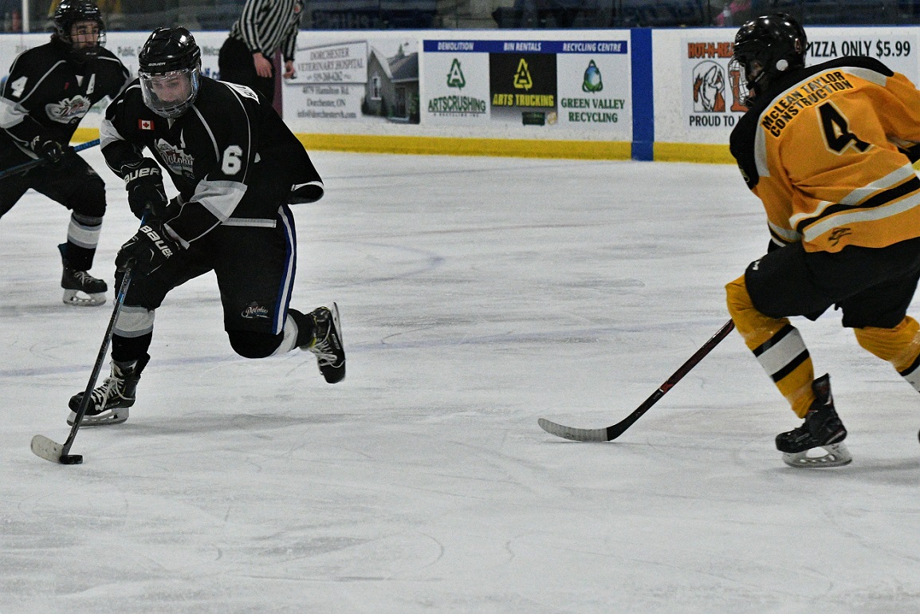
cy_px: 307
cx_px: 460
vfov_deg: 10.2
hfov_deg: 15.2
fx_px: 3451
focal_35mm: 135
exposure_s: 1/1000
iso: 7200
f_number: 5
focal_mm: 90
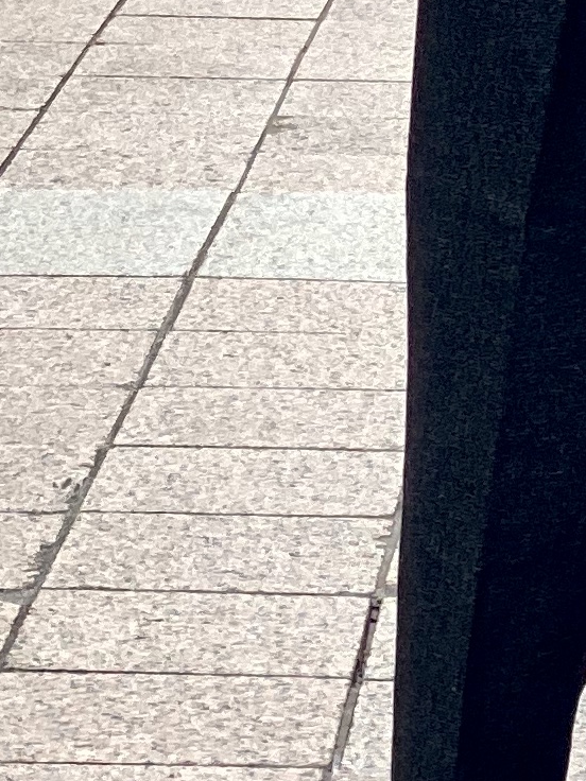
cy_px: -471
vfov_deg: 6.8
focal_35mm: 285
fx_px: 6433
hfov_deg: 5.2
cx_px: 748
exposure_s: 1/120
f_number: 2
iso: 32
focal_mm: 6
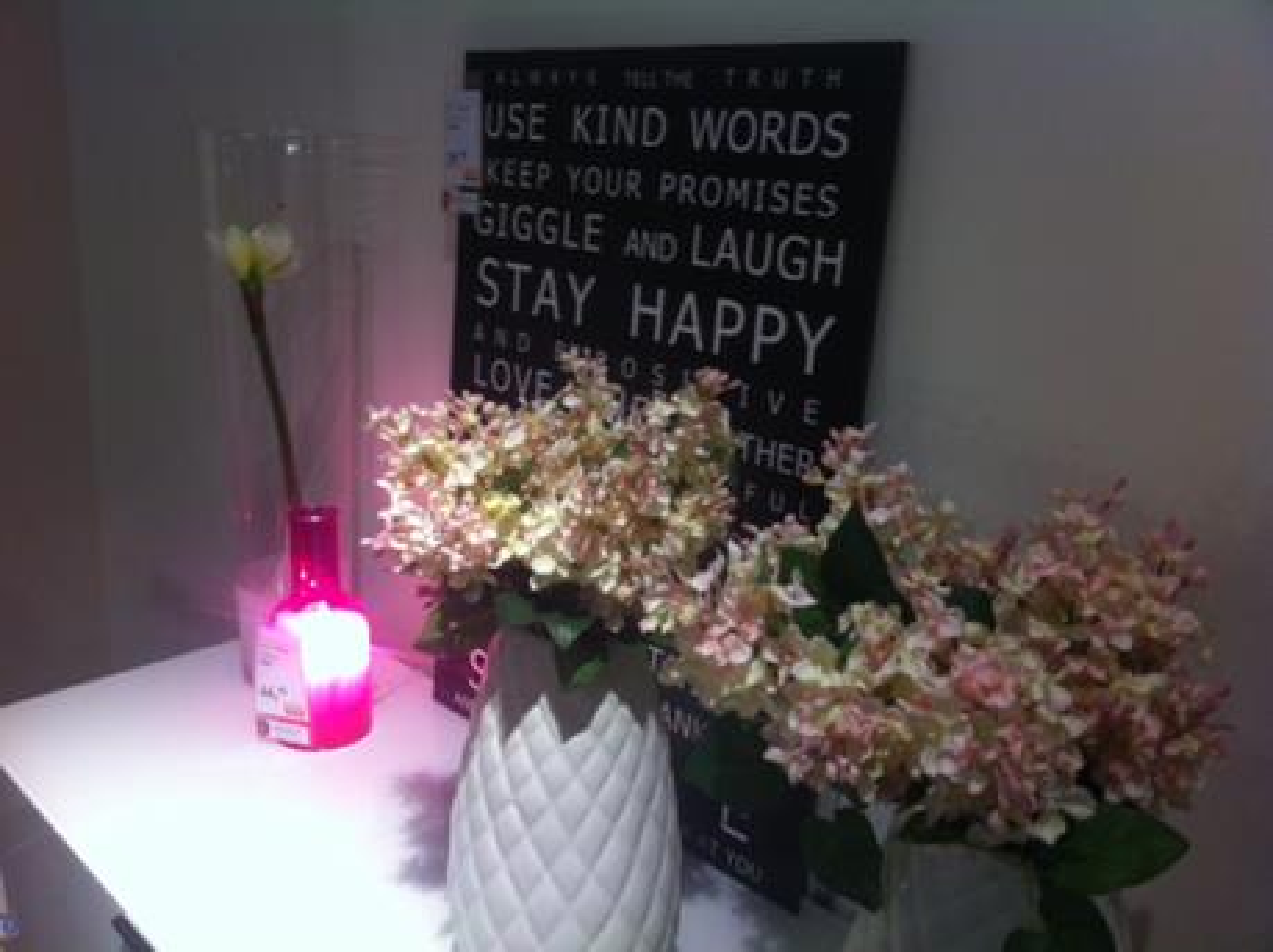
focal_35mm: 35
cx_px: 636
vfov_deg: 40.6
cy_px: 476
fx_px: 1285
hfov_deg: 52.7
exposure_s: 1/20
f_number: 2.8
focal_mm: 3.85
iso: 80
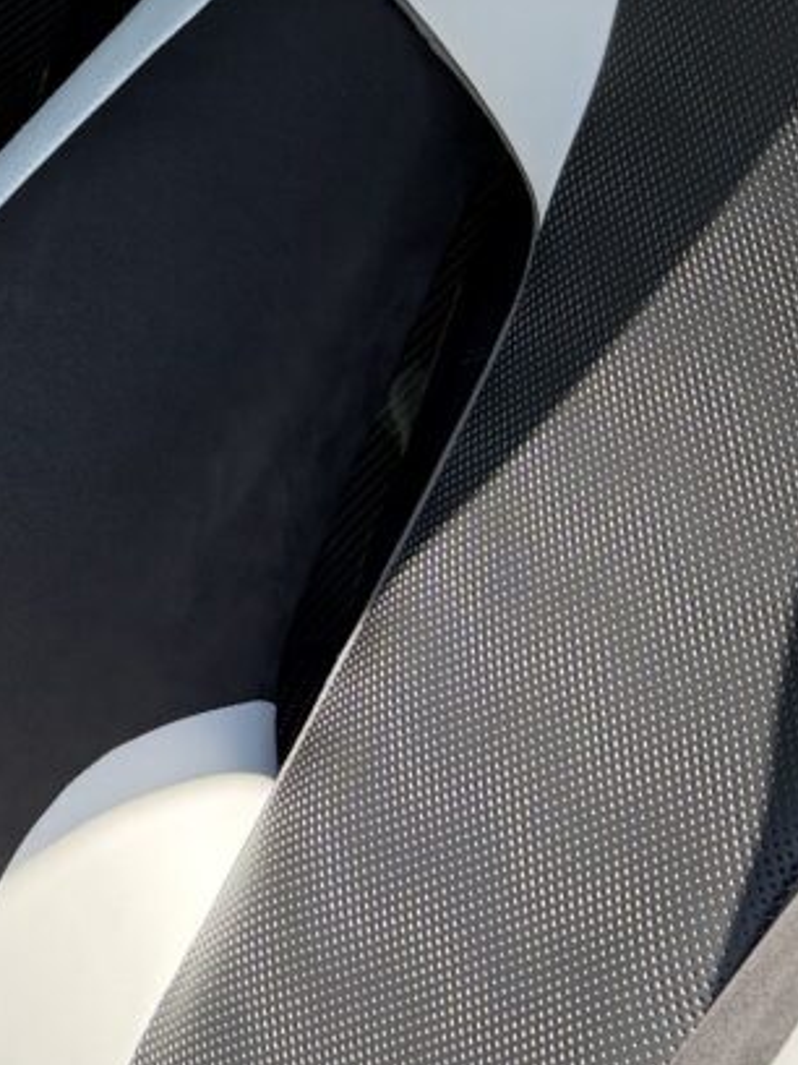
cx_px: -347
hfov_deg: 12.5
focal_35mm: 113
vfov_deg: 16.6
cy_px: -238
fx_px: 3473
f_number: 1.78
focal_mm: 6.76
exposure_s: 1/521
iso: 100
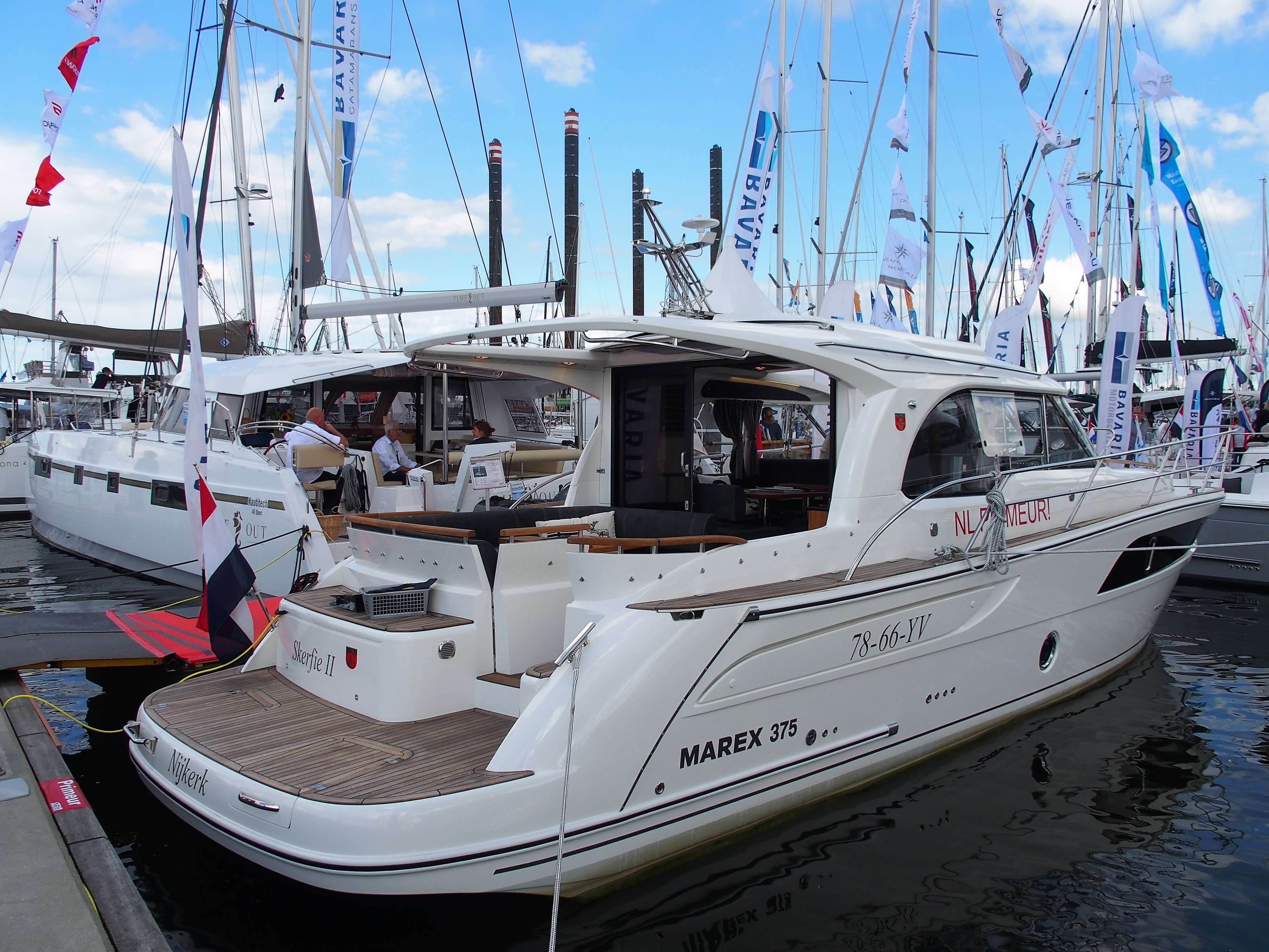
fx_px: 1026
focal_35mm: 28
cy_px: 476
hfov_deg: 63.4
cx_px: 634
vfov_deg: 49.7
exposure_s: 1/500
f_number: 4.5
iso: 100
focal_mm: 6
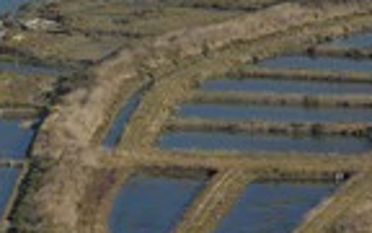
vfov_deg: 1.9
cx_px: -99
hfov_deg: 3.0
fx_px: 7010
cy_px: 173
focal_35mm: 691
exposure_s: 1/640
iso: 100
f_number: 5
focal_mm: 155
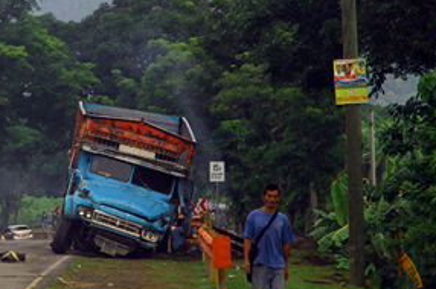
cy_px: 104
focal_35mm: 267
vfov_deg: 5.1
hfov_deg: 7.7
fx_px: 3231
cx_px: 26
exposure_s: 1/320
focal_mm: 85
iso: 400
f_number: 5.6
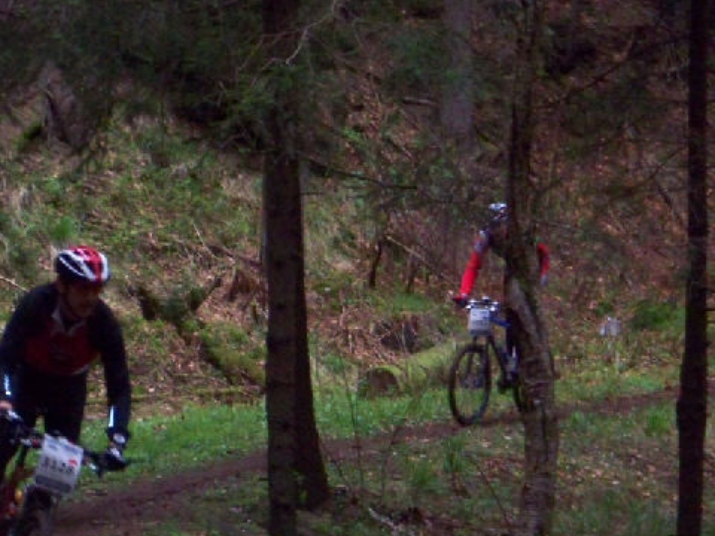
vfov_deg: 7.6
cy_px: 275
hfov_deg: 10.1
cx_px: 155
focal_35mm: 195
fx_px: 4028
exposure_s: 1/125
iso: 400
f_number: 4.4
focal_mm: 19.2
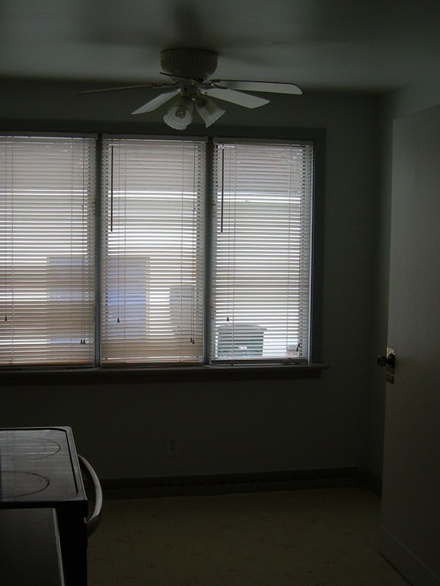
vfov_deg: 37.5
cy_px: 292
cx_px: 197
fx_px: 865
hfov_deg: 28.5
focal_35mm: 51
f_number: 2.8
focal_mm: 6.3
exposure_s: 1/250
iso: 50
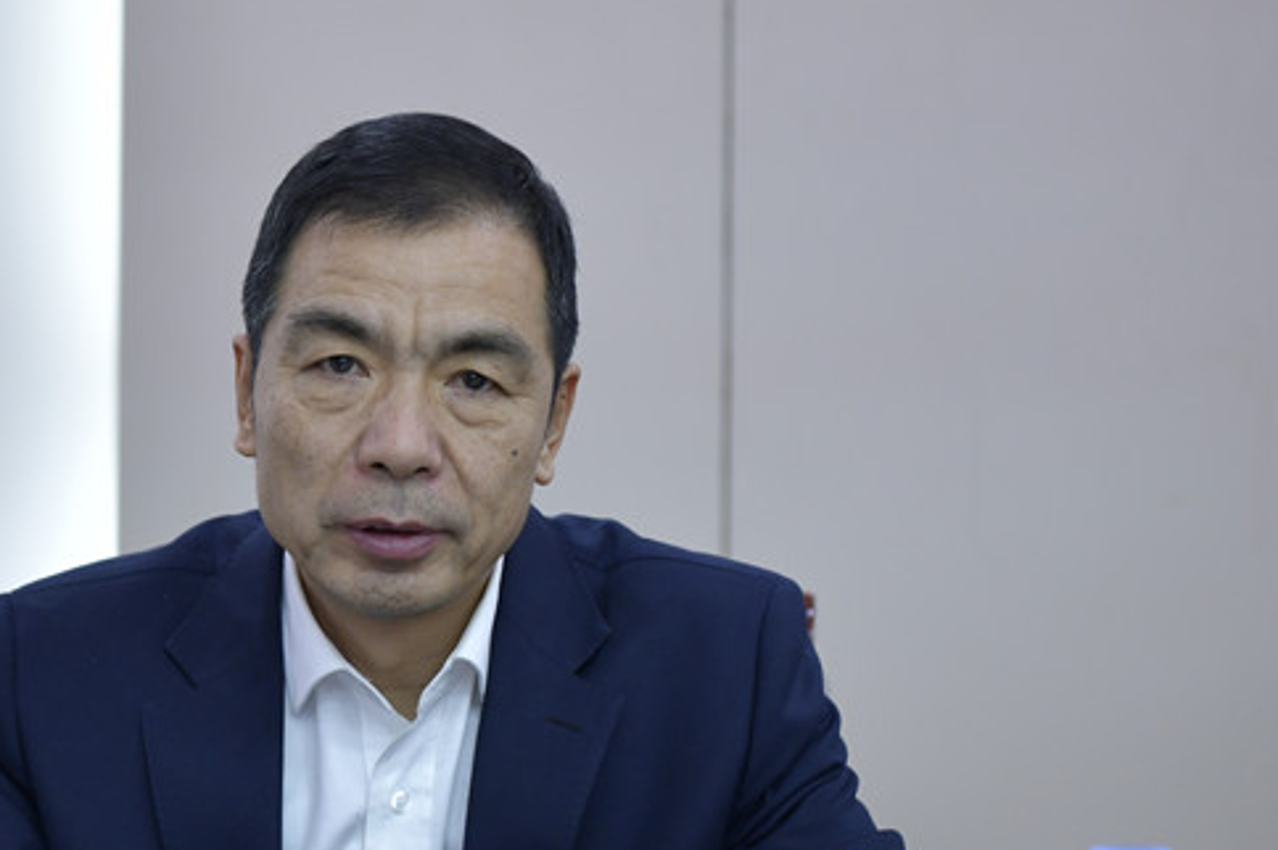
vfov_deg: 14.2
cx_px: 372
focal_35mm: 96
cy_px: 577
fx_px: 3406
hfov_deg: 21.1
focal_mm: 62
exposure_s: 1/125
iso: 1000
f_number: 3.5
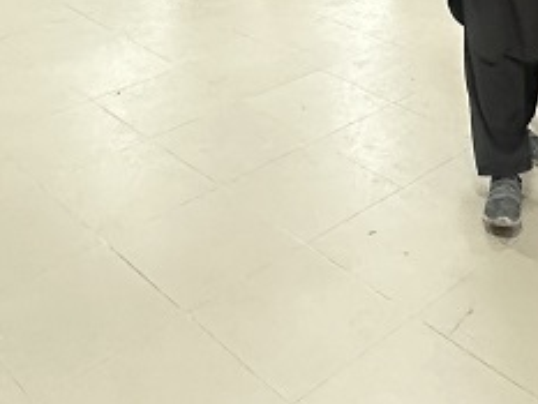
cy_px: -328
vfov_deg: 18.8
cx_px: 337
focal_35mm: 60
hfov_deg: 32.0
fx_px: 933
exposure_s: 1/50
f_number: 2.2
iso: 250
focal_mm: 2.22
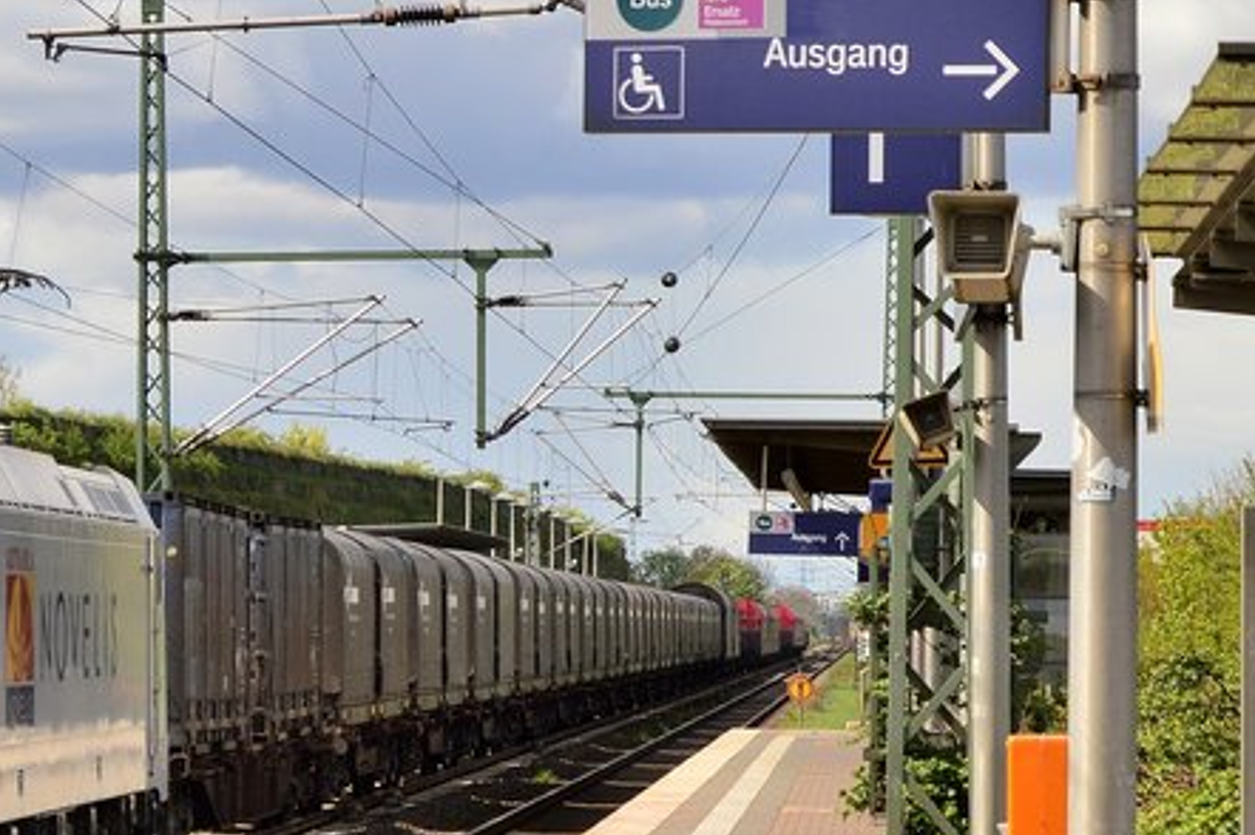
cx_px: -122
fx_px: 5957
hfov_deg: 11.8
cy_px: 760
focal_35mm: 171
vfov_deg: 8.0
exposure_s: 1/640
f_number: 7.1
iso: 200
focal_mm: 42
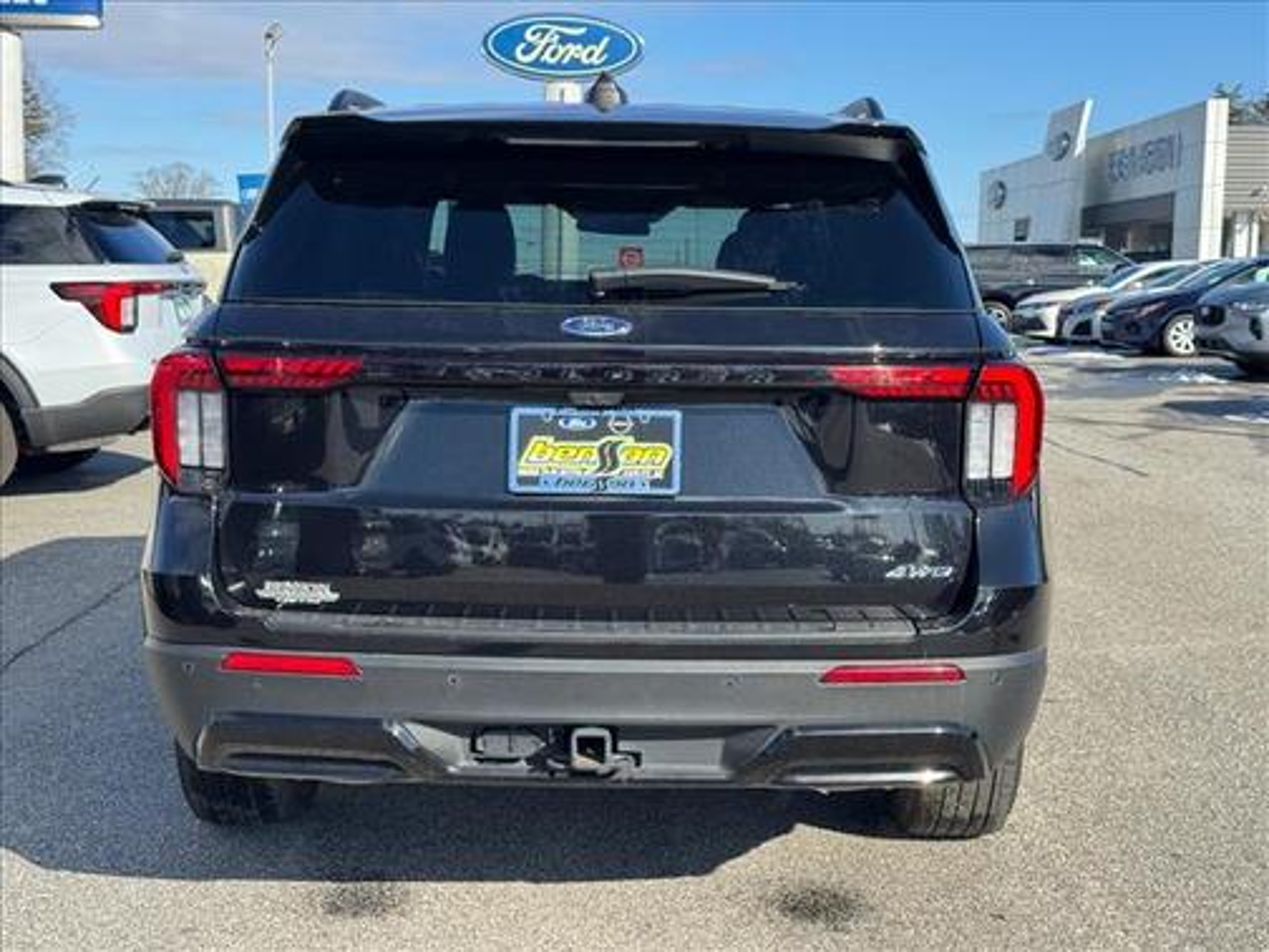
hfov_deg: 39.7
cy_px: 476
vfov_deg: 30.3
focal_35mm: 48
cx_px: 634
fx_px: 1760
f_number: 1.78
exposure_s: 1/1263
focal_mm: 6.76
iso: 64
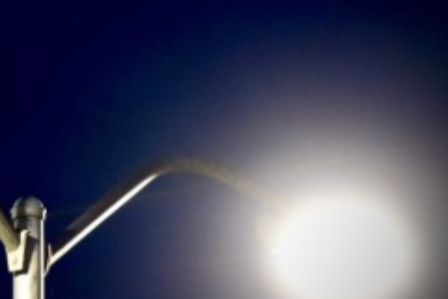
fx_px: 5464
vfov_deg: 3.1
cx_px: -2
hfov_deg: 4.7
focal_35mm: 439
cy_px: 64
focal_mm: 135
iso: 1600
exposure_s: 1/10
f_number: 5
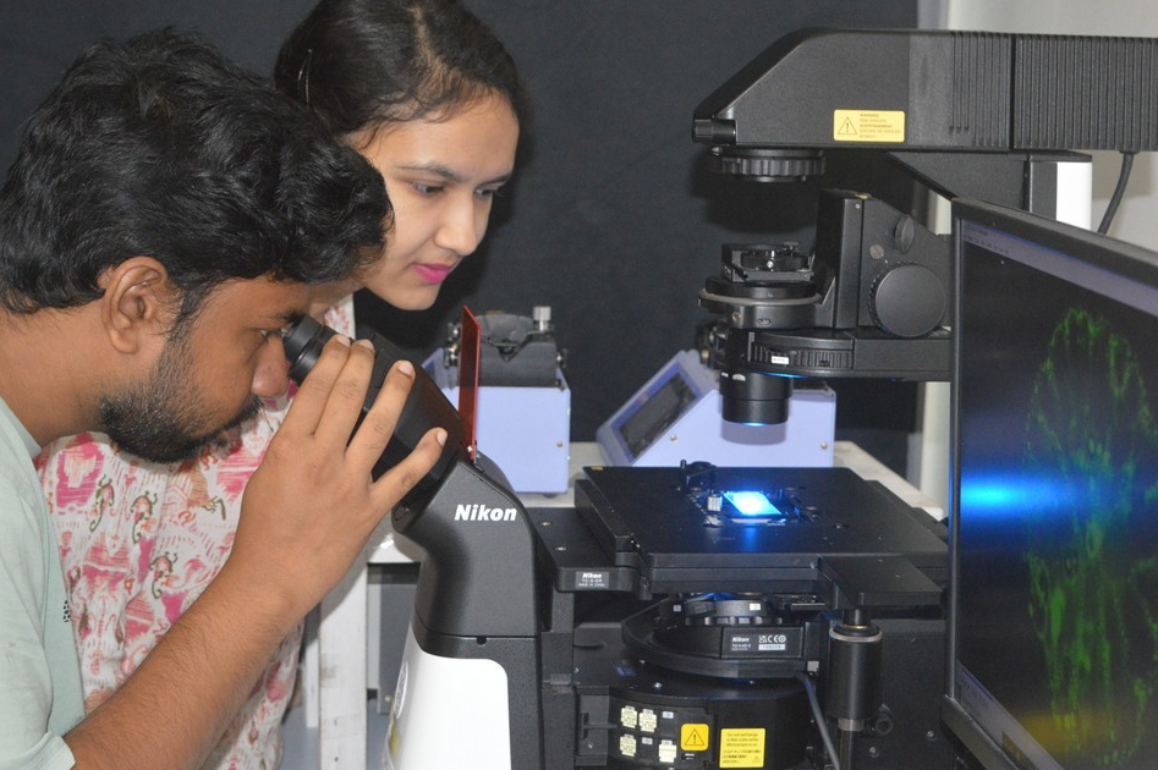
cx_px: 548
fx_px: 2443
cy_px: 393
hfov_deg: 26.7
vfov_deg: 17.9
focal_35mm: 76
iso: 3200
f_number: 5.3
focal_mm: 48
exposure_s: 1/60
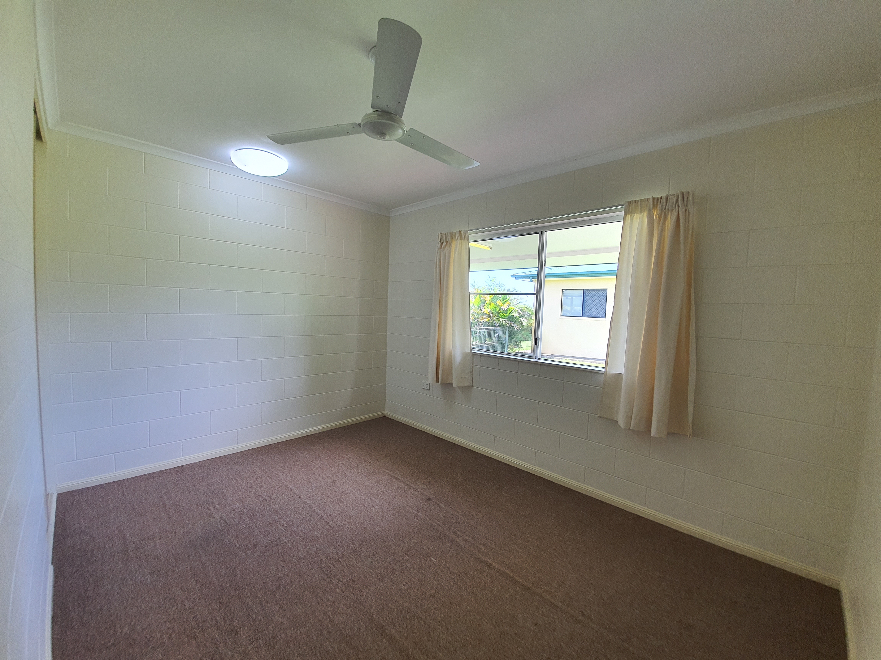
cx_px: 440
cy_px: 330
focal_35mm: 13
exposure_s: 1/100
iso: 64
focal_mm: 1.8
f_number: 2.2
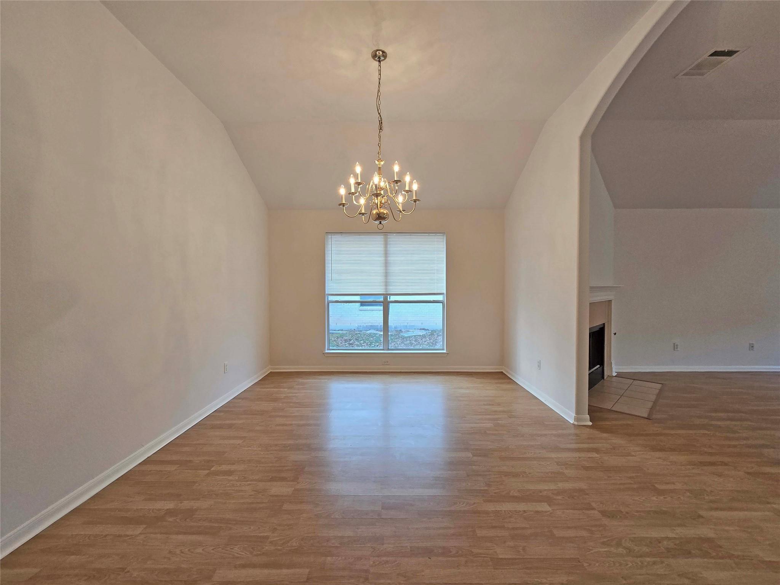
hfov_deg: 106.2
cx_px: 390
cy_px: 292
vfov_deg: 89.9
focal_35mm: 13
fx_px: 293
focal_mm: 2.2
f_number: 2.2
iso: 125
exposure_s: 1/60
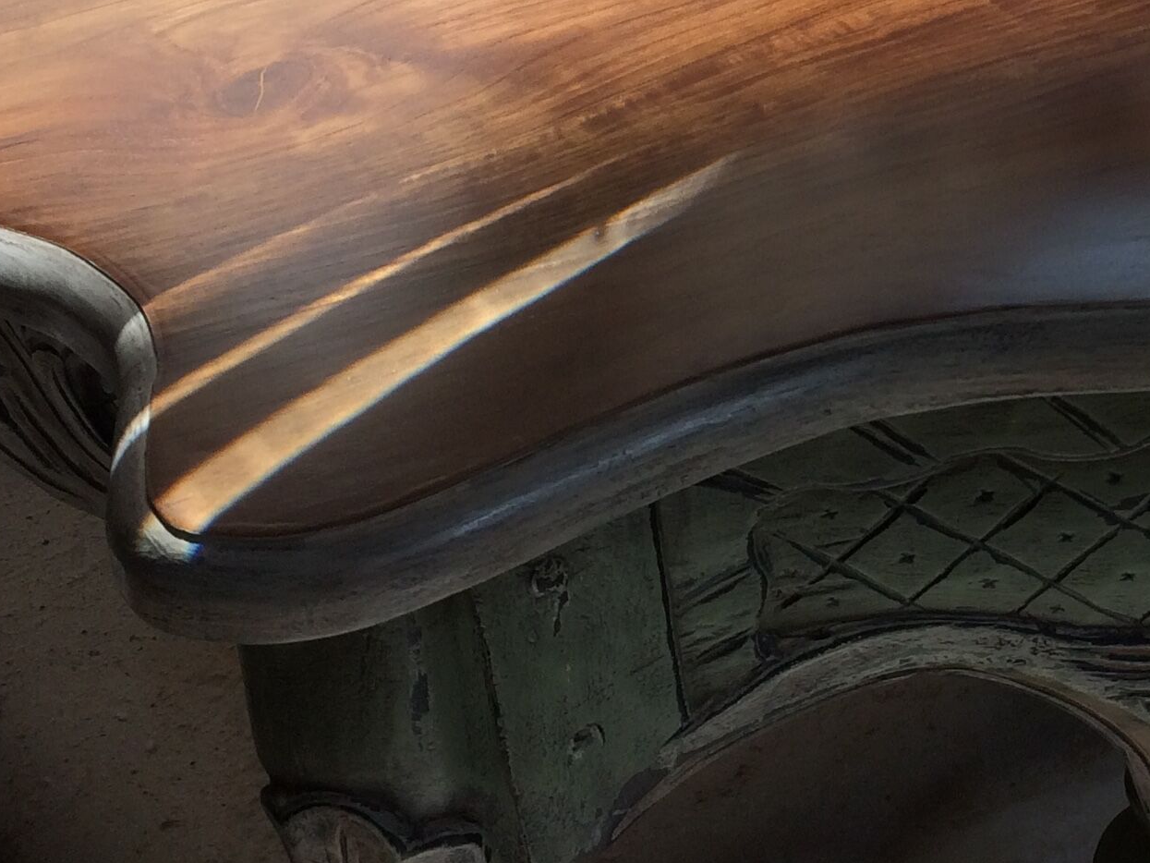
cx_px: 1056
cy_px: 228
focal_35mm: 76
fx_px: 2525
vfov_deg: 19.3
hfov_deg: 24.8
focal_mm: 4.15
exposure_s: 1/414
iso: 32
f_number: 2.2
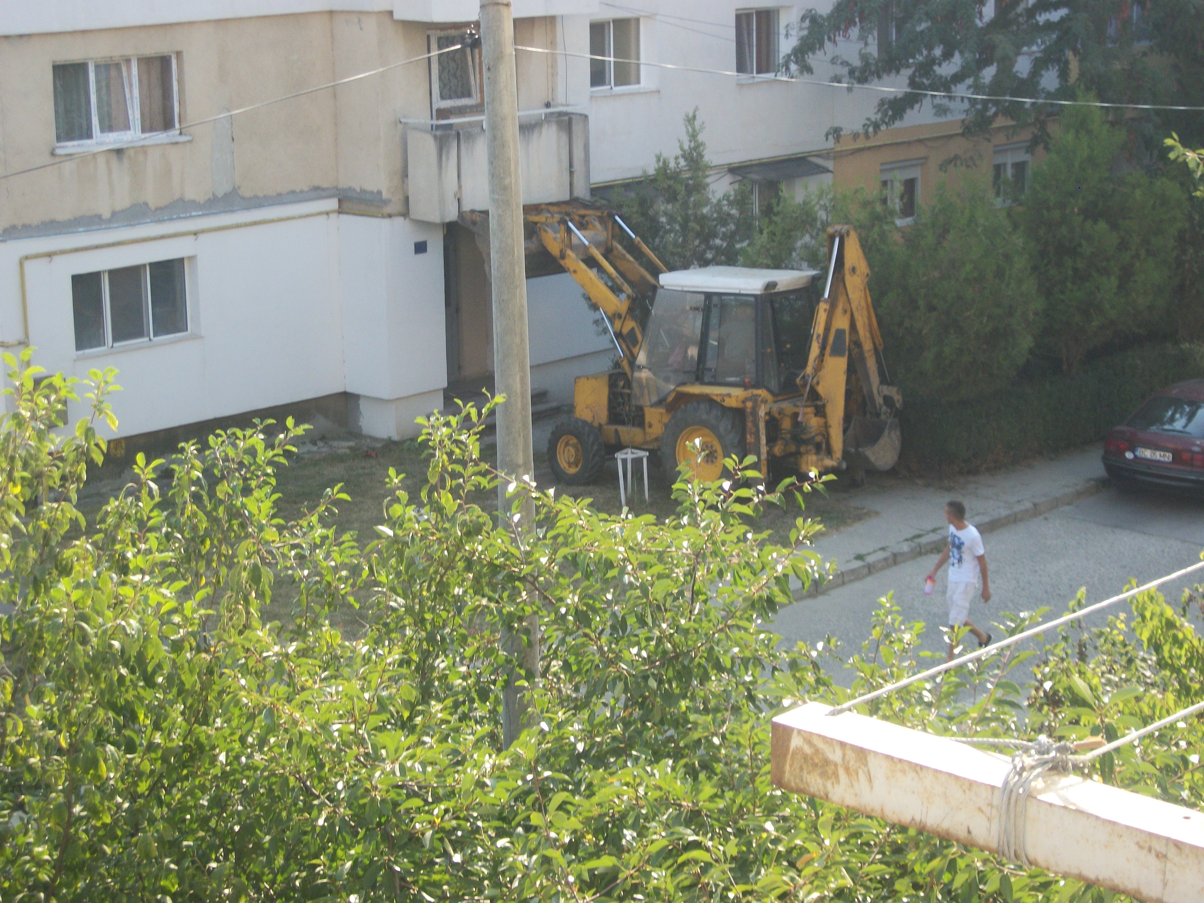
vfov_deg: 19.1
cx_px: 602
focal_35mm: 77
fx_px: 2678
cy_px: 452
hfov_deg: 25.3
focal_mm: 13.7
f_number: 4.6
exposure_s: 1/200
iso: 80
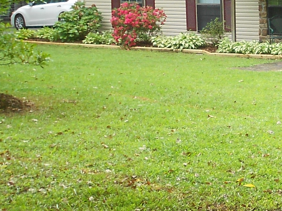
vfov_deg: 14.9
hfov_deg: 18.3
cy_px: 47
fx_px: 806
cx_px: 384
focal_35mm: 99
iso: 80
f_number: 3.2
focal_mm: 4.6
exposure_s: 1/80
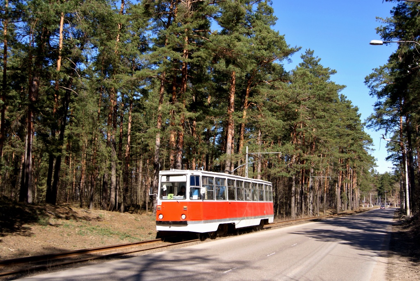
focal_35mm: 39
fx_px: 455
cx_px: 210
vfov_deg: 34.3
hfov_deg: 49.5
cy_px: 140
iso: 100
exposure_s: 1/250
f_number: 6.3
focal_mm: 26
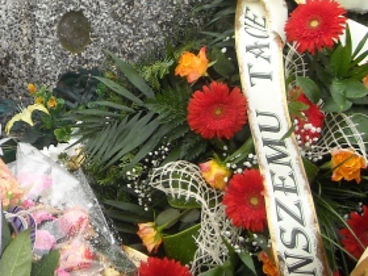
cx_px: -17
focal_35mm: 80
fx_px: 850
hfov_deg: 23.2
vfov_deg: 18.2
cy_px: 34
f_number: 2.8
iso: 64
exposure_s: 1/284
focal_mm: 5.7
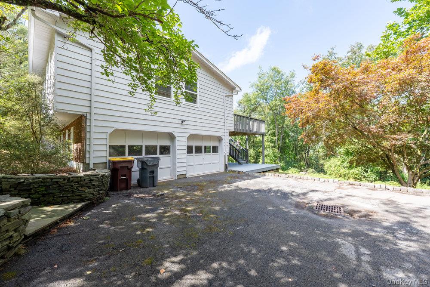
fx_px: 173
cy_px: 144
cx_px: 215
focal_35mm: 14
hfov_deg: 102.3
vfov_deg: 79.2
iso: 50
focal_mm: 14.5
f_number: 8
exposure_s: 1/500
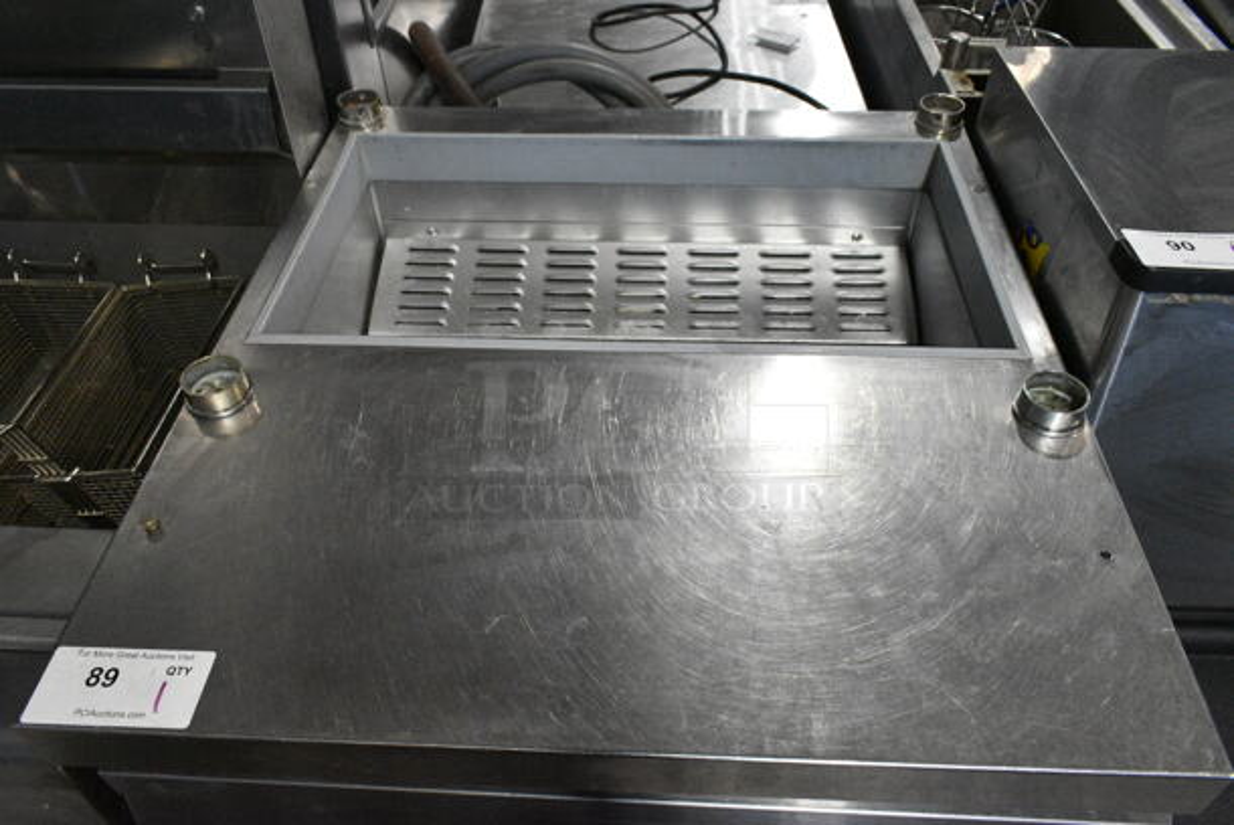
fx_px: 926
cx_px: 617
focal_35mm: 27
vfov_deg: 48.0
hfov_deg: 67.3
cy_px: 412
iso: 6400
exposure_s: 1/400
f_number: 10
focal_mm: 18
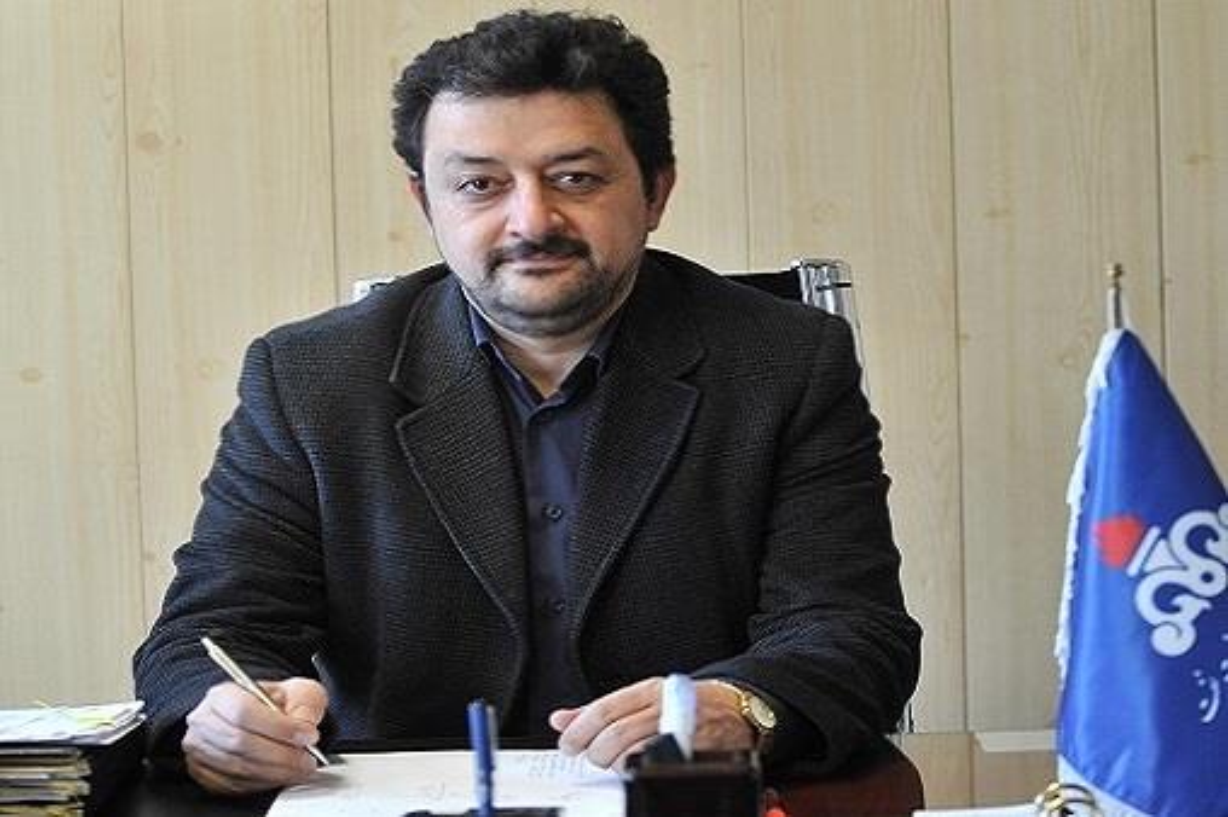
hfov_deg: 25.4
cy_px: 408
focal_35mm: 80
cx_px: 614
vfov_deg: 17.0
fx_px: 2727
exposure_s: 1/160
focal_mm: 80
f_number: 4.5
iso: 1600
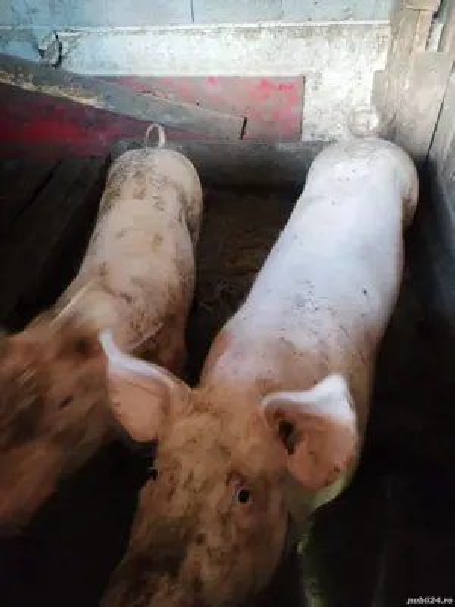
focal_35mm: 26
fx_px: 456
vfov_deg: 67.3
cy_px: 304
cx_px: 228
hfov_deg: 53.1
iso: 806
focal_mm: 4.75
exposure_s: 1/16.7
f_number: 1.8
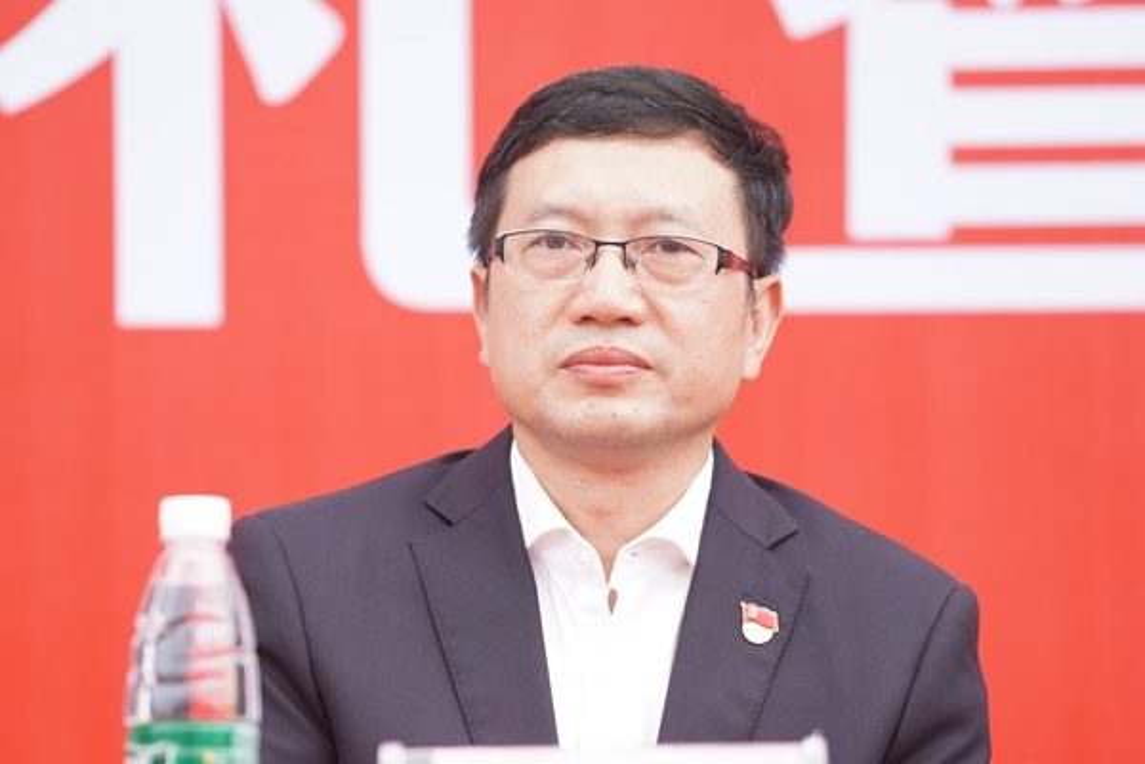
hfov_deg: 11.4
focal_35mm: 180
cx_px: 572
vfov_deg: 7.6
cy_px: 382
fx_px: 5725
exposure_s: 1/320
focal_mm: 180
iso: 640
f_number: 4
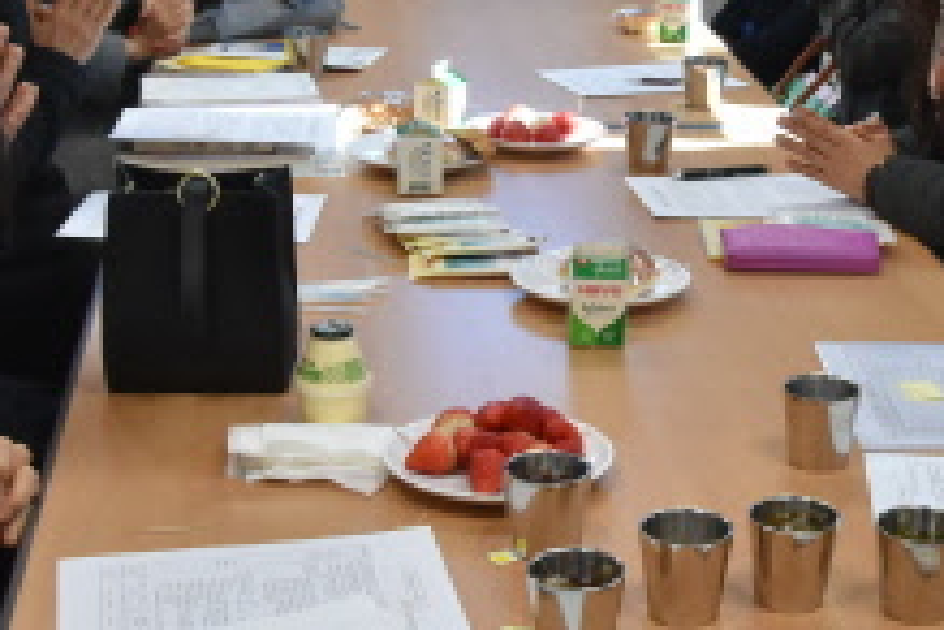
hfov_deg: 25.3
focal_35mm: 79
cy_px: 237
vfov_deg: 17.3
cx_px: 741
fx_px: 2071
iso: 800
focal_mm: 18
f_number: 5.6
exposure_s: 1/125
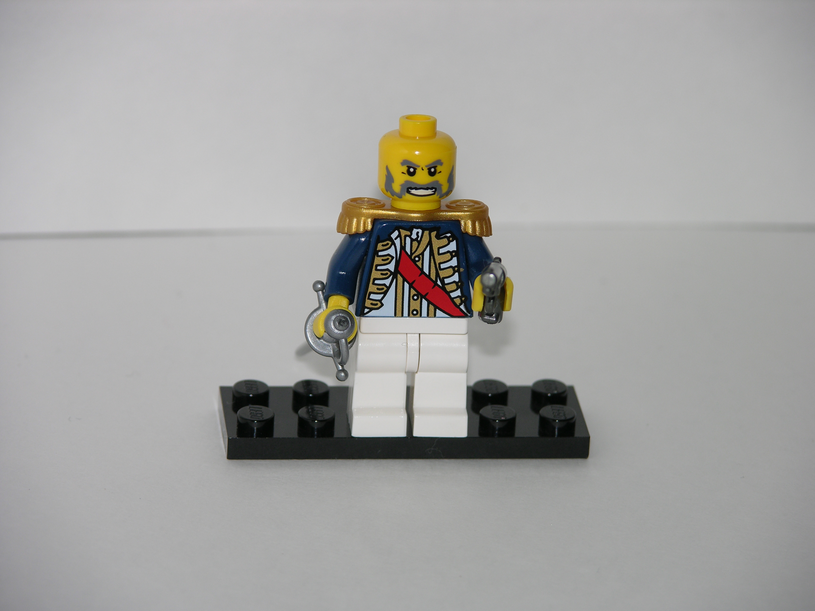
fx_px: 5180
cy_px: 306
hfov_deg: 9.0
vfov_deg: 6.8
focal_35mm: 220
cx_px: 408
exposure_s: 1/253
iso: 50
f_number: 4.1
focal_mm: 56.7
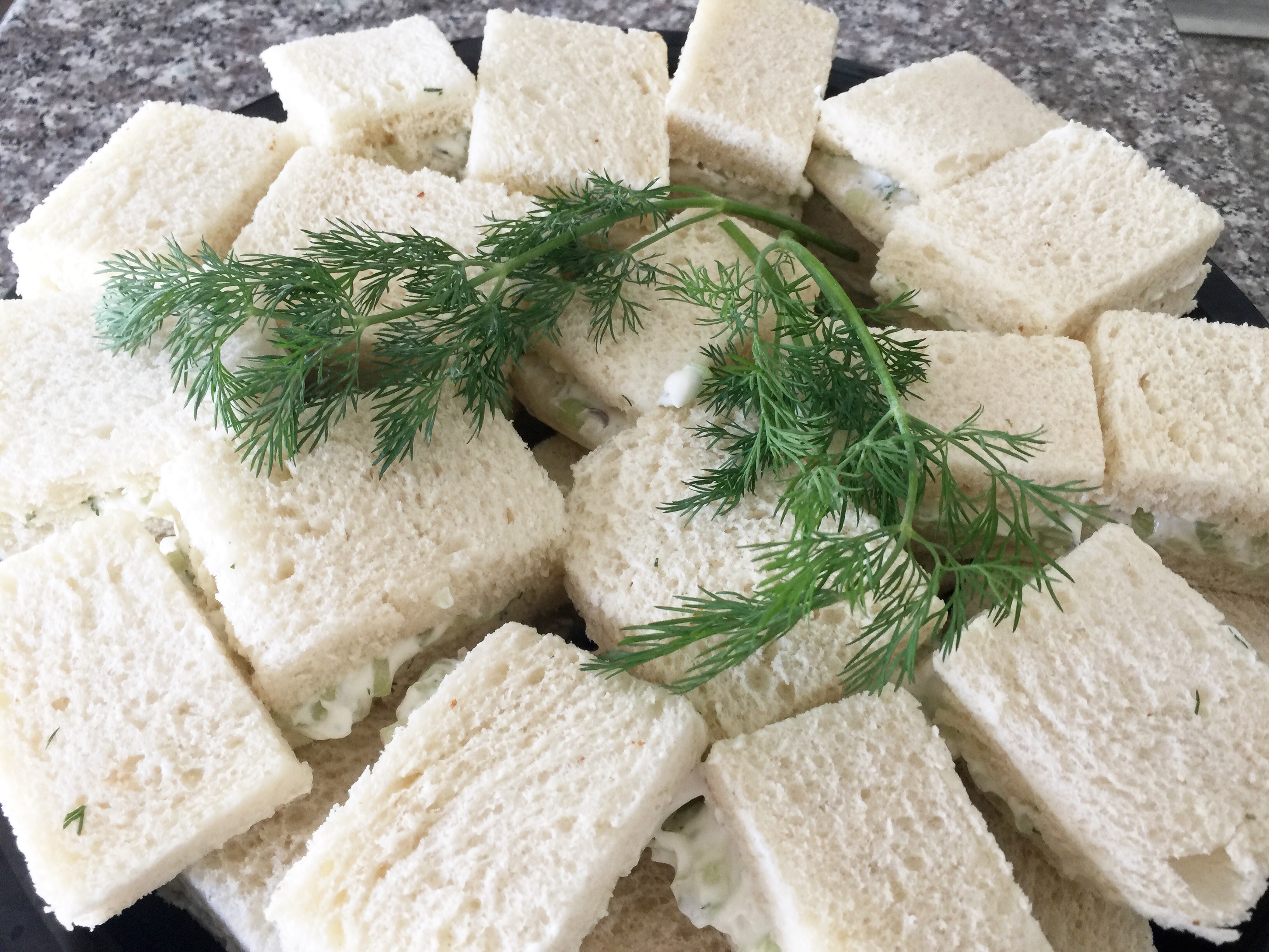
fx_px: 1063
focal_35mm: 29
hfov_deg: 61.7
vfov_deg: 48.2
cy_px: 476
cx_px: 634
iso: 32
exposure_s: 1/15
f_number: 2.2
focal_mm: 4.15
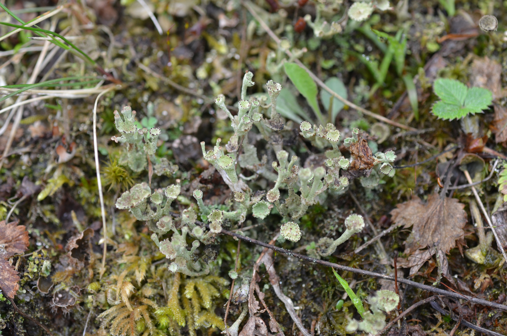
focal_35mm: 90
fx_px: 1265
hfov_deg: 22.7
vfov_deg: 15.1
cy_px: 168
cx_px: 254
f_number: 5
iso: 400
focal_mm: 60
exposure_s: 1/400
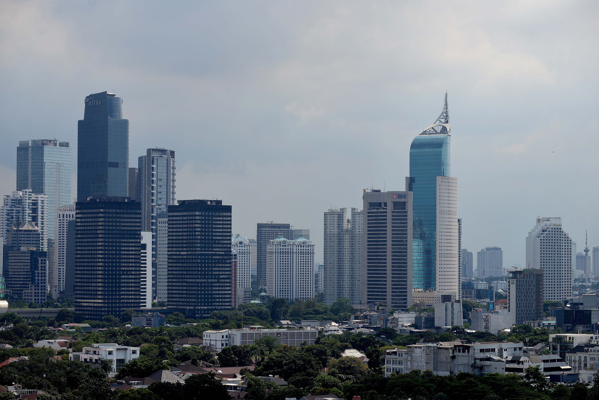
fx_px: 1864
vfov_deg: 12.2
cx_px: 300
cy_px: 200
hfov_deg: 18.3
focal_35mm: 112
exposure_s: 1/1000
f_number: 5.6
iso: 100
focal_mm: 112
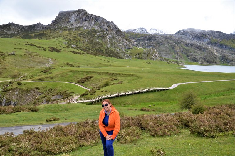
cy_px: 78
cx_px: 118
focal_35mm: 32
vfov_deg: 41.5
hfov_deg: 59.6
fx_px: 205
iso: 400
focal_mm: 21
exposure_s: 1/1250
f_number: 5
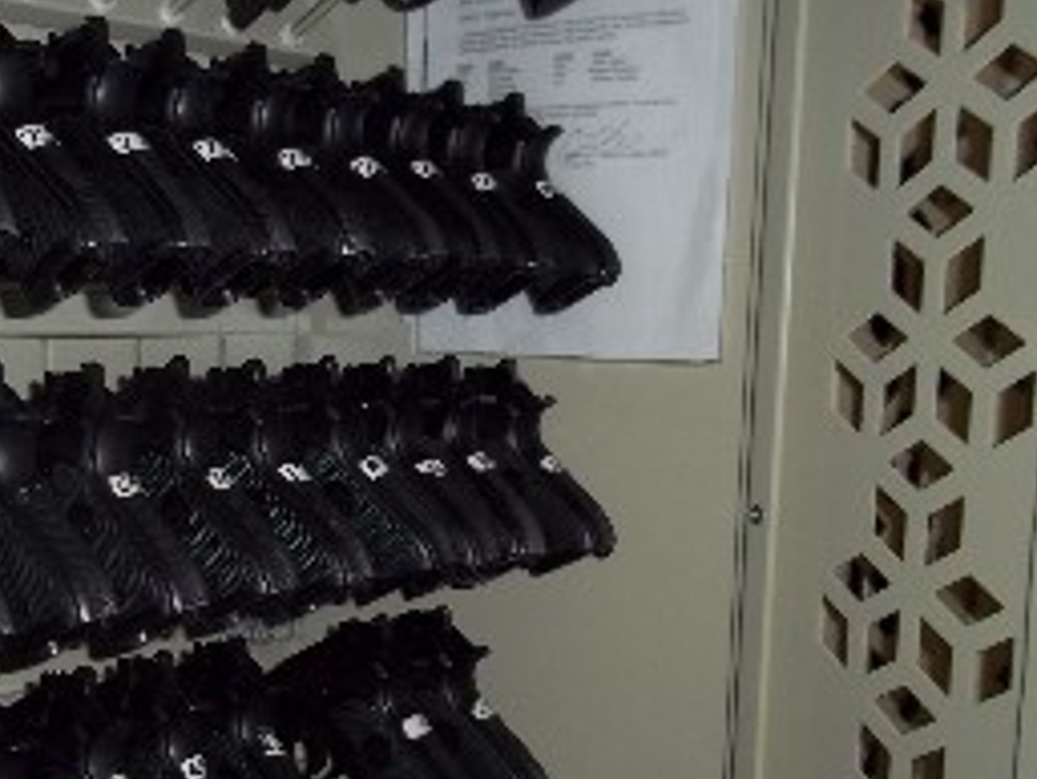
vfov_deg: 26.0
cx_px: 238
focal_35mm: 56
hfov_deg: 33.5
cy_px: 525
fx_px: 1678
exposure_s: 1/30
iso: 160
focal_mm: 6.5
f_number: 3.1
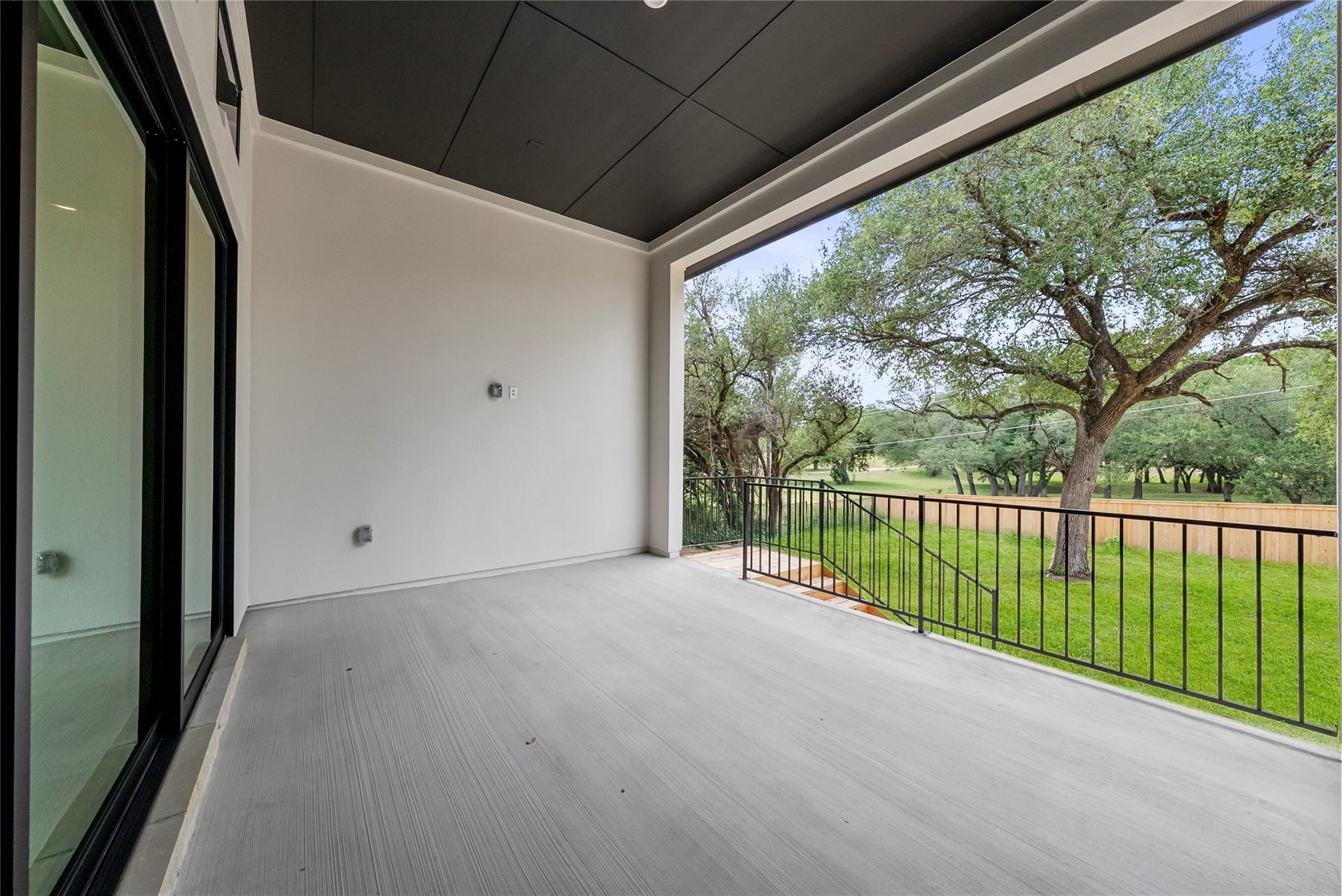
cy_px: 448
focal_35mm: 13
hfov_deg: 108.3
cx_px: 671
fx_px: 485
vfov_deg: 85.5
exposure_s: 1/50
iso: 250
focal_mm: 13
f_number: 11
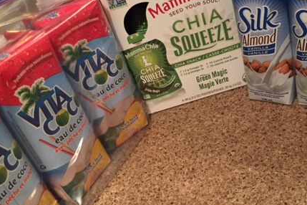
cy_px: 101
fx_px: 384
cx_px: 181
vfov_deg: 29.9
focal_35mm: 45
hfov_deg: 43.4
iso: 250
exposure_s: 1/24
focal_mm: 4.15
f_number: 2.2
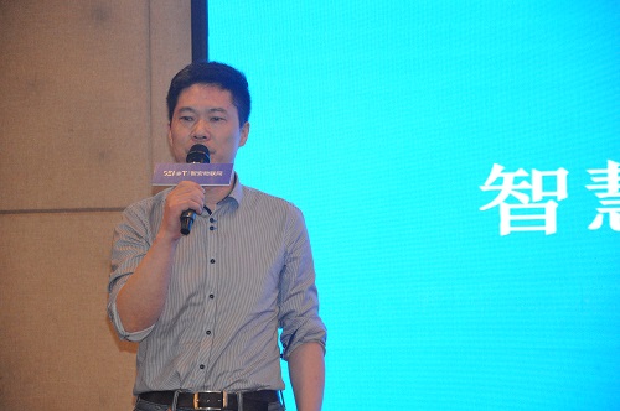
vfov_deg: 8.7
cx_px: 310
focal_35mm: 158
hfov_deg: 13.1
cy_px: 206
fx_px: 2709
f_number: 5.6
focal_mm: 105
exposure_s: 1/100
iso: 3200
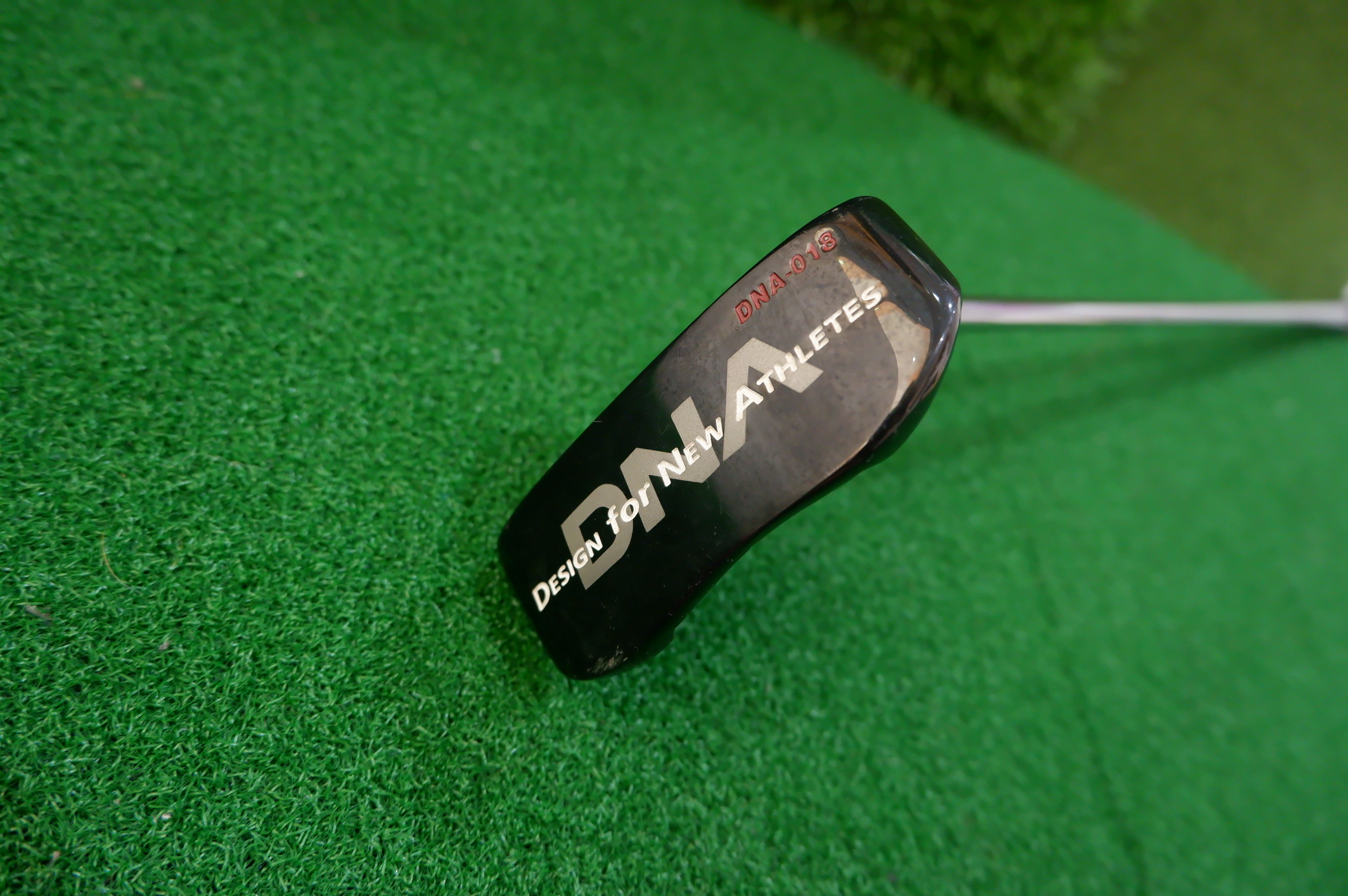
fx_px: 860
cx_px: 674
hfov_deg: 76.1
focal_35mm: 23
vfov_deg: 55.0
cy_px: 448
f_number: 4
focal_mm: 15
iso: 2500
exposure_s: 1/34
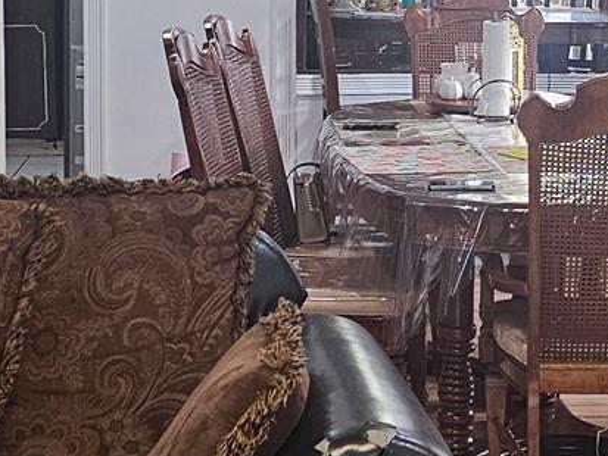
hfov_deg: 17.0
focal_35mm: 114
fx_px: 2003
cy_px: 138
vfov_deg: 13.0
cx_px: 536
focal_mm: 6.3
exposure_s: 1/120
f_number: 1.7
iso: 250
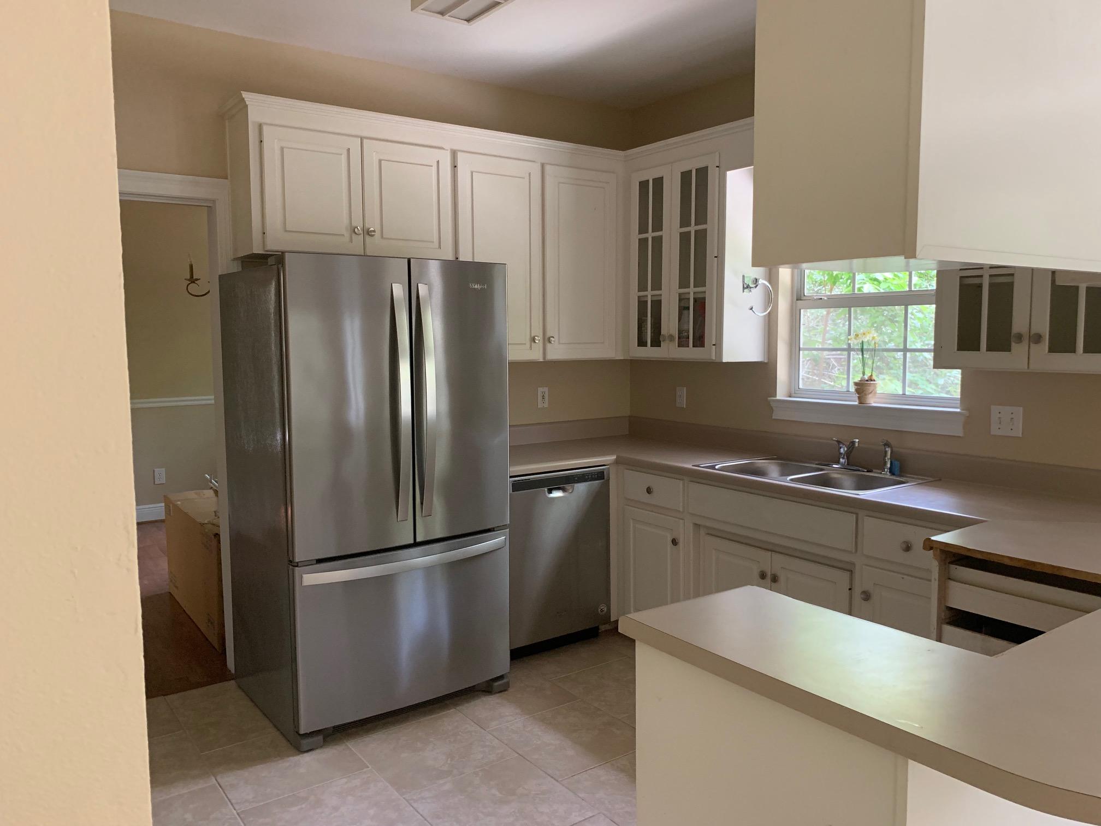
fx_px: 827
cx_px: 550
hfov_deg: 67.3
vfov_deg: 53.1
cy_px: 413
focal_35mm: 26
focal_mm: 4.25
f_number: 1.8
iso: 320
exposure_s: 1/60
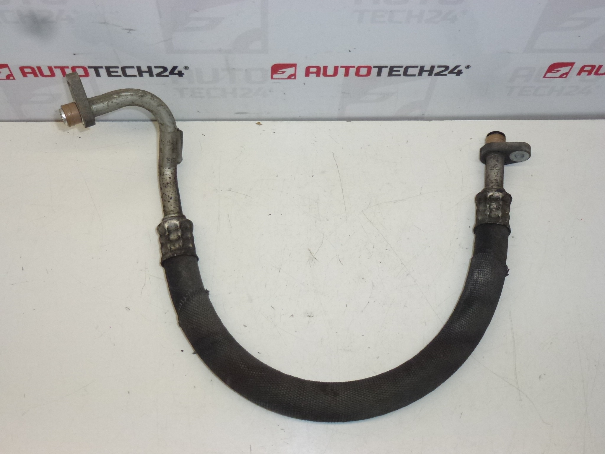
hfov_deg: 49.0
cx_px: 302
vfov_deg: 37.7
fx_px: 664
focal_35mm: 38
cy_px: 227
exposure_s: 1/400
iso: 400
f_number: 3.8
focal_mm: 6.8
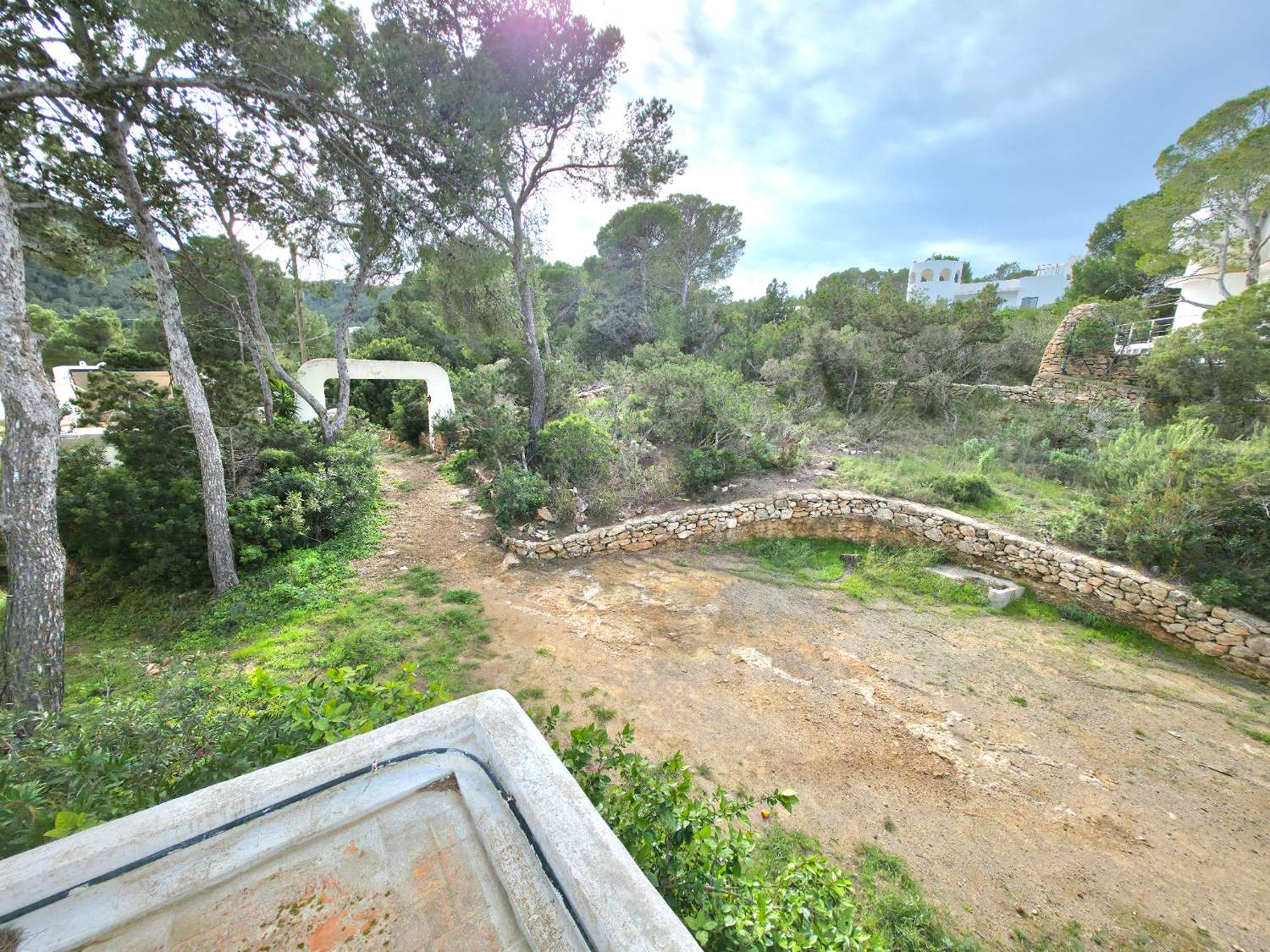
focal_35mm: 13
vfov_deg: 89.9
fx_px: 477
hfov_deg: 106.2
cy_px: 476
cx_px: 635
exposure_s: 1/5000
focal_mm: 2.2
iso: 20
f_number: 1.9
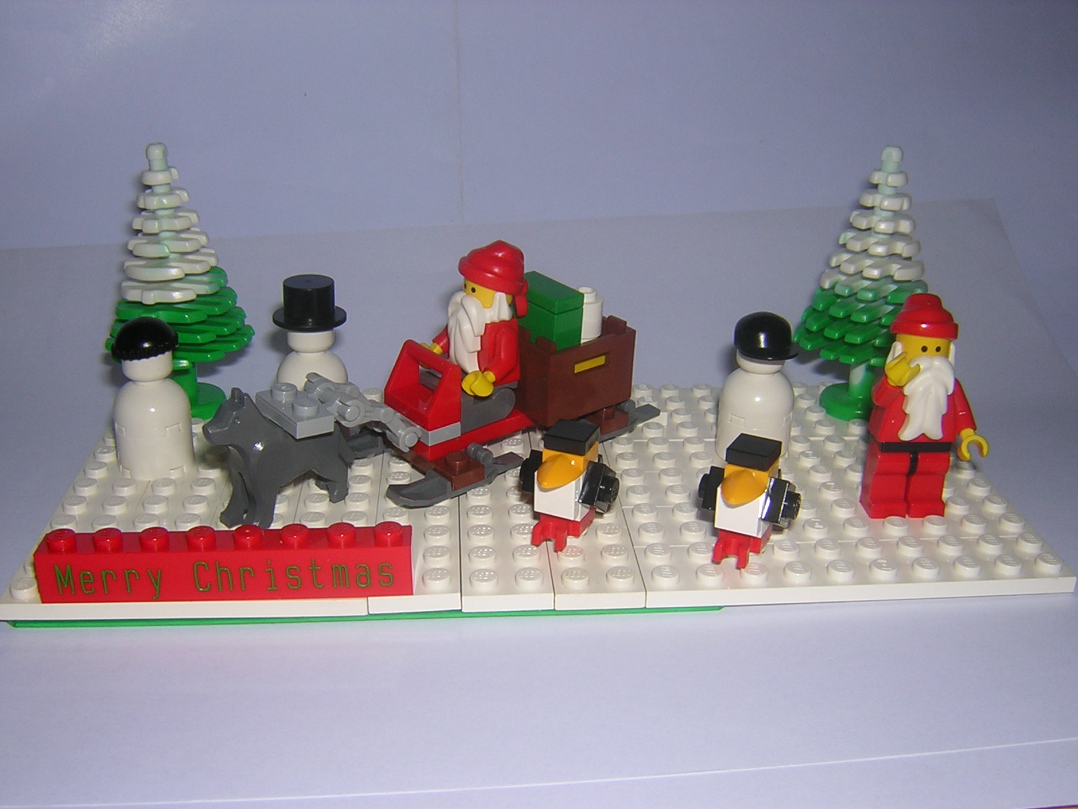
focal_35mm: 36
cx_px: 539
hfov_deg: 51.4
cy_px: 404
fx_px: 1121
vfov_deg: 39.7
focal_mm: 4.7
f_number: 5.2
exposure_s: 1/60.1
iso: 100
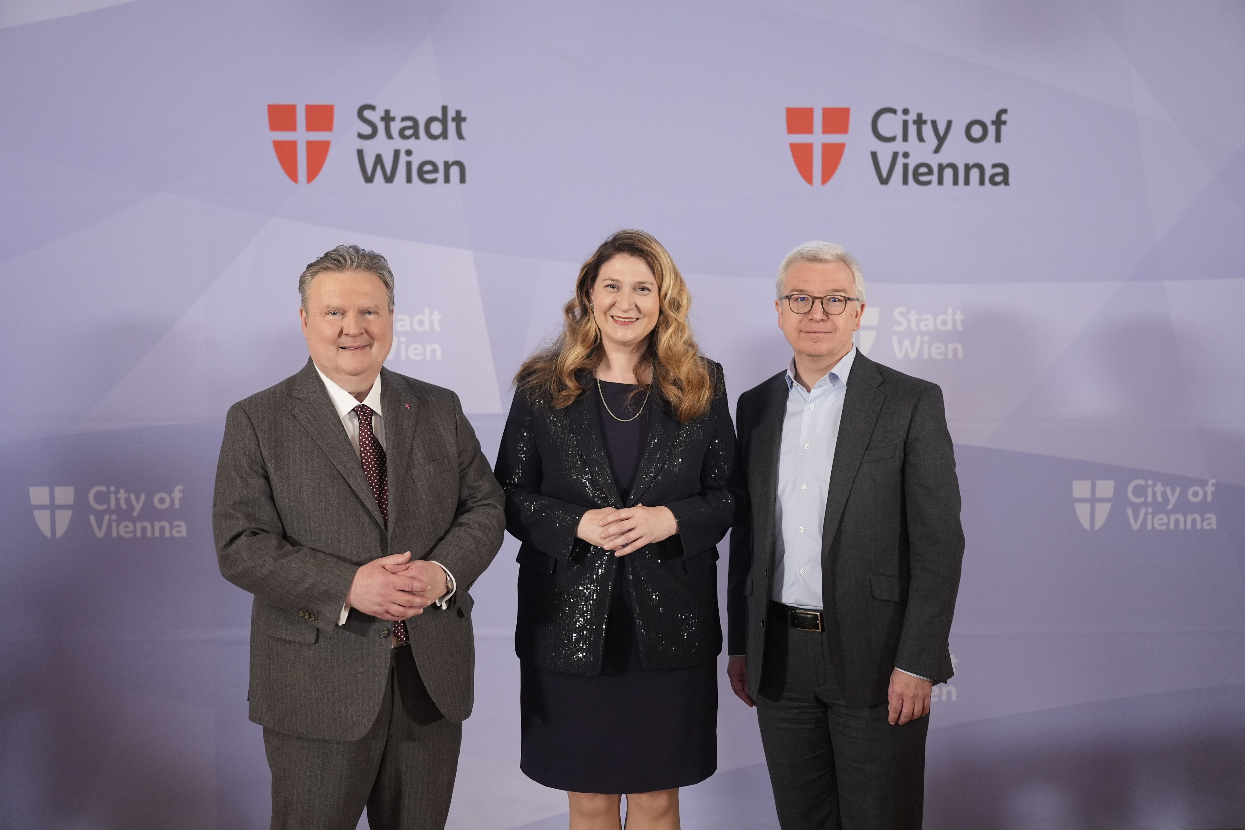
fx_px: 1349
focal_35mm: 39
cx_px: 622
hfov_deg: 49.6
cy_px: 415
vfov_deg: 34.2
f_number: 2
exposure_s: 1/500
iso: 2000
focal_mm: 39
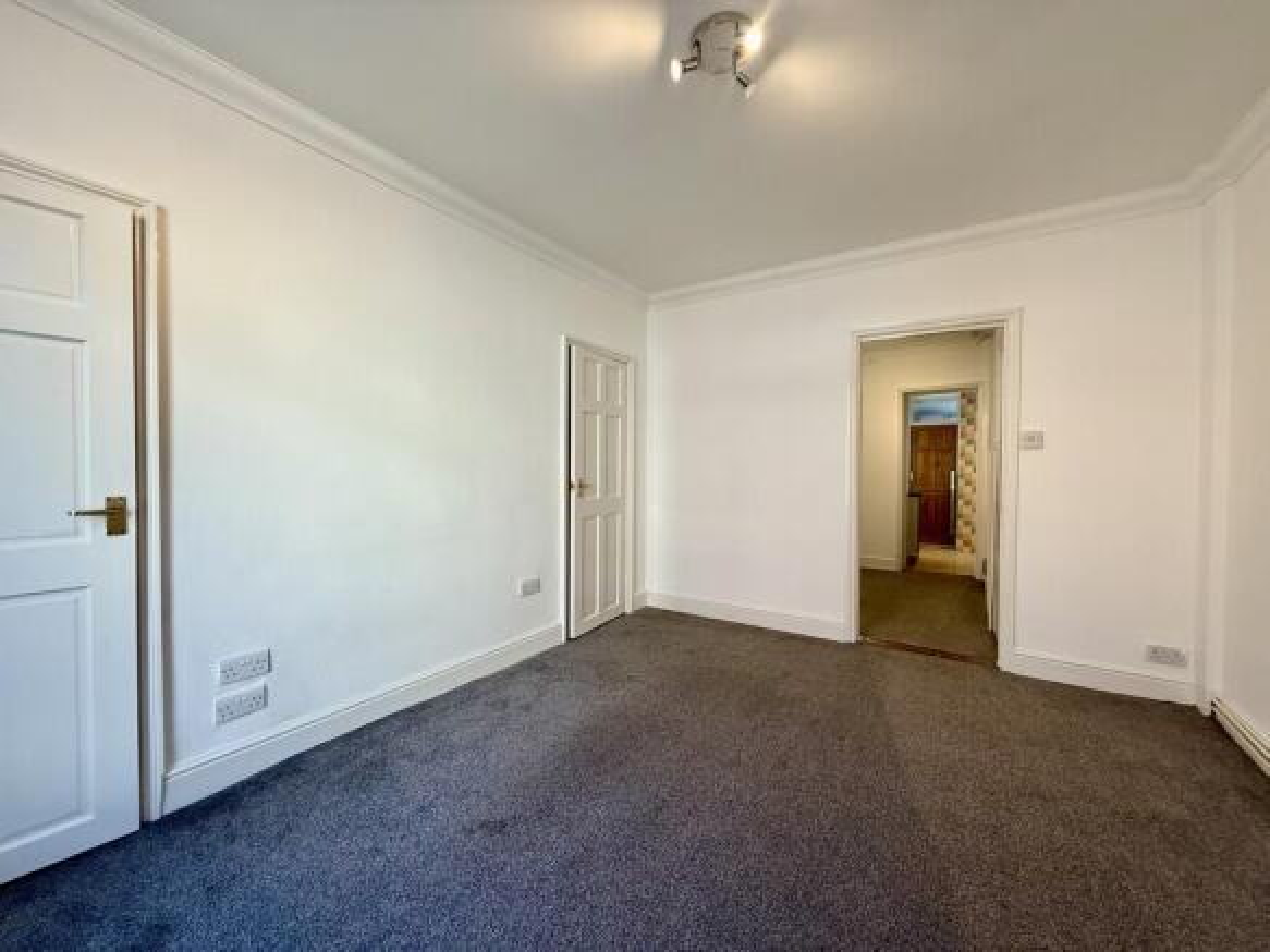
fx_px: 514
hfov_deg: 102.1
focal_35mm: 14
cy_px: 476
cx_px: 635
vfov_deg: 85.7
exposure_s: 1/100
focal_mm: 2.22
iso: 100
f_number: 2.2
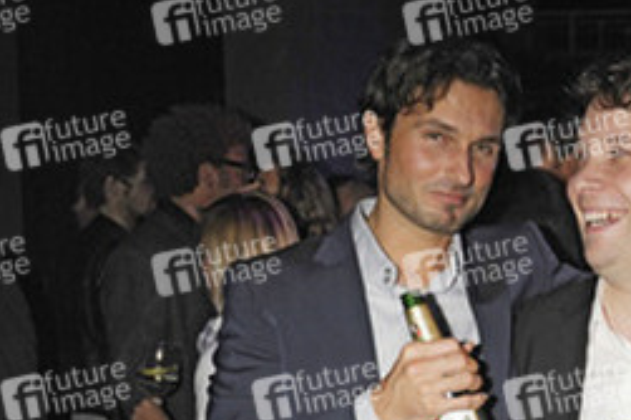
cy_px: 329
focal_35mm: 61
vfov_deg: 22.0
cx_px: 502
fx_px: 1068
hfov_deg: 32.1
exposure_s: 1/50
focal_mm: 34
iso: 1250
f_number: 5.6
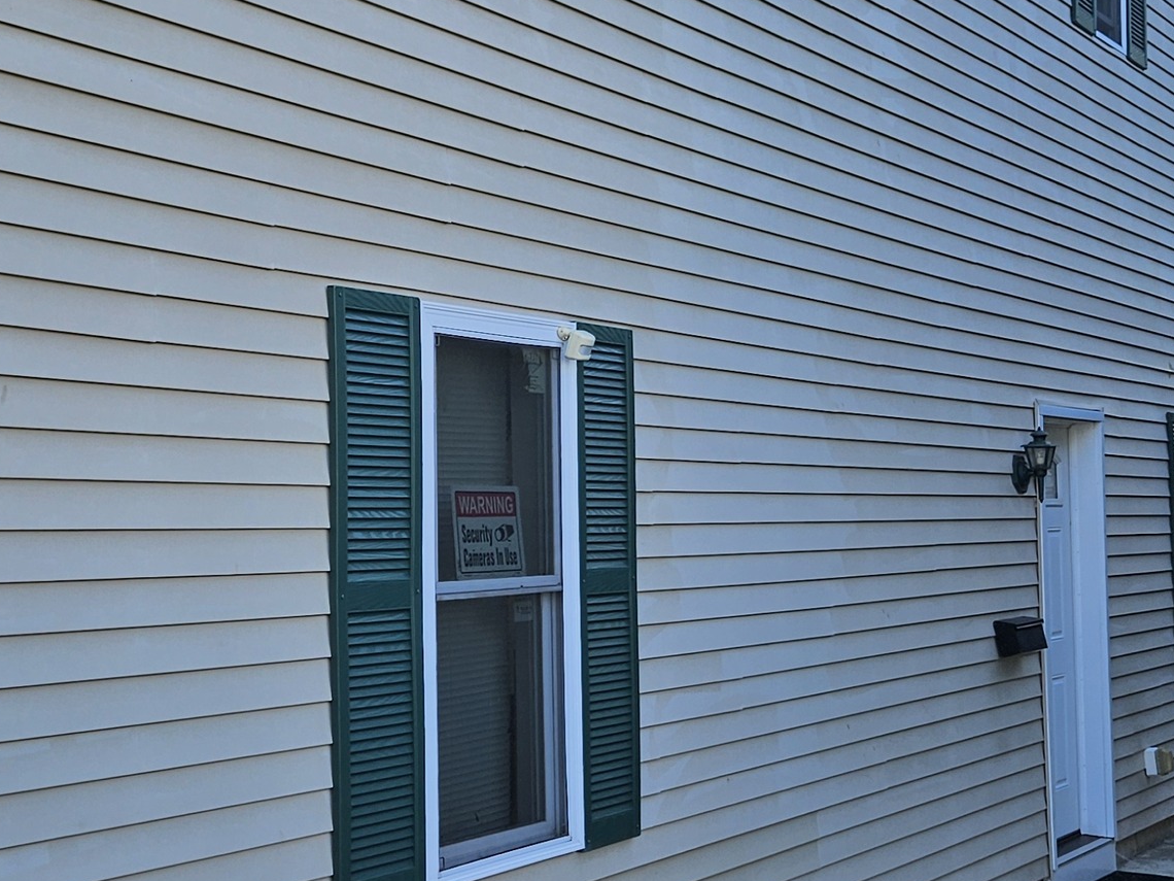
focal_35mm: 62
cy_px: 414
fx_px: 2103
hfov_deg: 31.2
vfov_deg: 23.6
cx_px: 528
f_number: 1.8
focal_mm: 5.4
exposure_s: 1/682
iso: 25
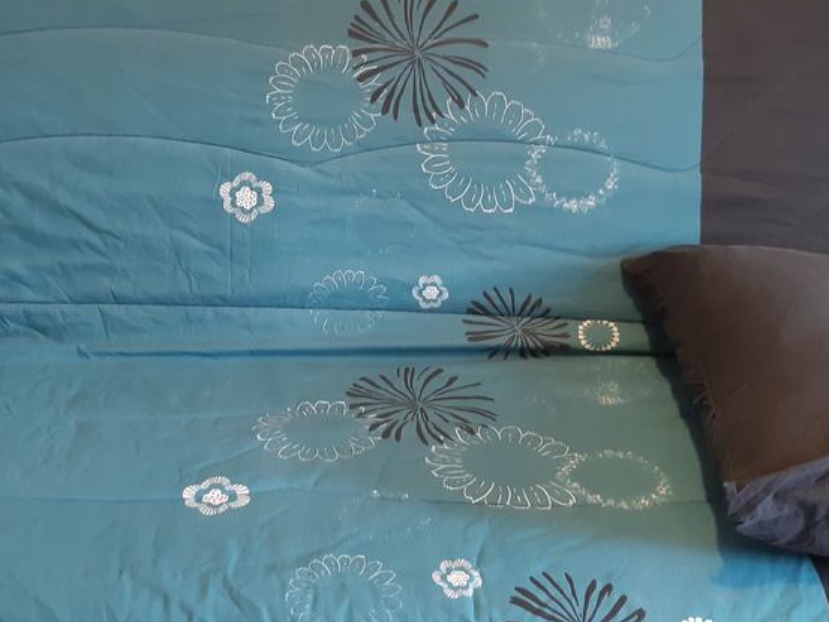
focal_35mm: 47
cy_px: 205
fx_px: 1126
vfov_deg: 30.7
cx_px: 337
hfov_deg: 40.3
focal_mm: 3.92
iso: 250
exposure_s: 1/25
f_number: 1.7
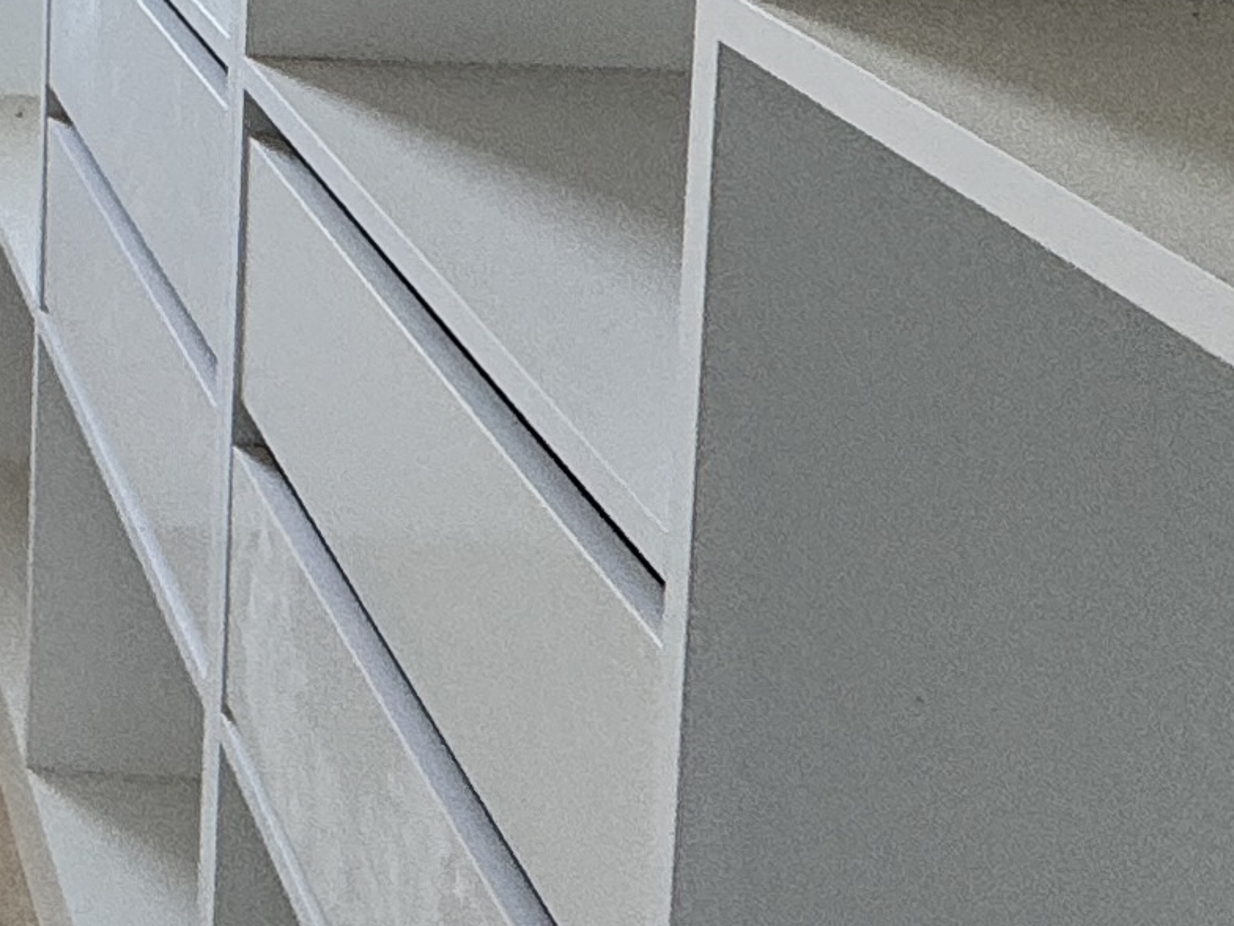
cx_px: -767
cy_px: -413
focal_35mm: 72
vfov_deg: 18.4
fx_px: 2567
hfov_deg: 21.3
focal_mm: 2.22
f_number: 2.2
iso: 80
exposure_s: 1/99
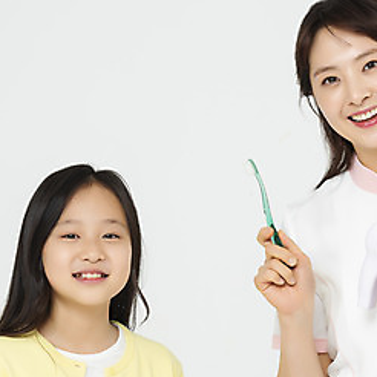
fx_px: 3450
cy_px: 270
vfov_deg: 6.3
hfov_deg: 6.3
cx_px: 248
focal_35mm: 280
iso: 100
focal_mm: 135
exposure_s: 1/125
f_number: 18
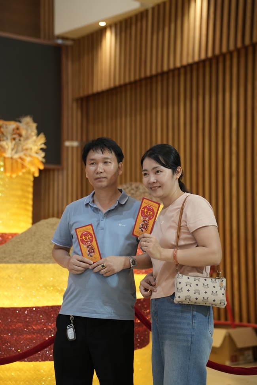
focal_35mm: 68
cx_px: 128
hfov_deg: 20.0
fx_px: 728
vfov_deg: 29.7
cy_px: 192
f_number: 2.5
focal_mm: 68
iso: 400
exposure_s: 1/60
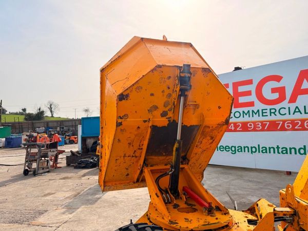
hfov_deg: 71.6
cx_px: 154
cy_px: 116
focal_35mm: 24
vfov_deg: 56.8
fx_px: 214
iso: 100
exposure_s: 1/2525
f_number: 1.78
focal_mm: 6.76
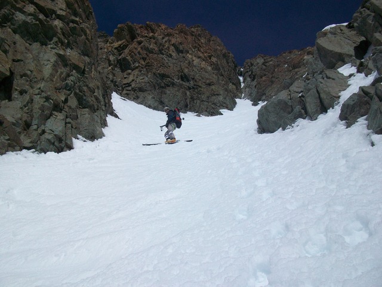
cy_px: 144
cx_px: 191
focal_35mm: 32
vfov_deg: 44.2
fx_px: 353
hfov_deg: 56.8
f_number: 5.5
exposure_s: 1/1280
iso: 64
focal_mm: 5.7
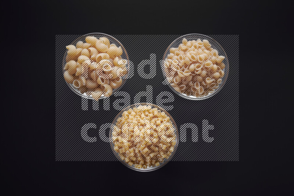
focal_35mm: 50
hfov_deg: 39.6
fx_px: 408
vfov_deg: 27.0
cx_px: 147
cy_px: 98
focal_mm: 50
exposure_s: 1/100
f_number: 8
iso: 100
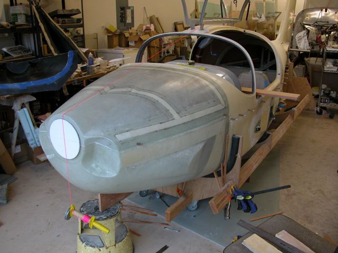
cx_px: 169
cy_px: 126
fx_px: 342
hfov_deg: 52.6
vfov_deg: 40.7
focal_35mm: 35
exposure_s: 1/77.4
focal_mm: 9
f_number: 3.2
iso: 200
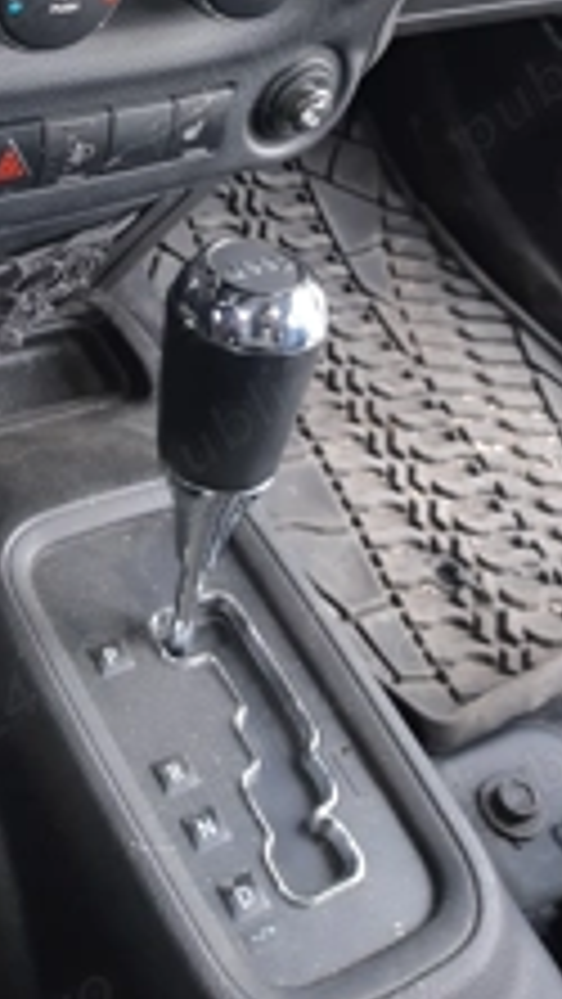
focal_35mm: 51
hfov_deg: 23.2
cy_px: 122
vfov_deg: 38.1
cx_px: 126
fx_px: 1350
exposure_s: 1/50
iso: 50
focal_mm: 3.93
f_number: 1.7
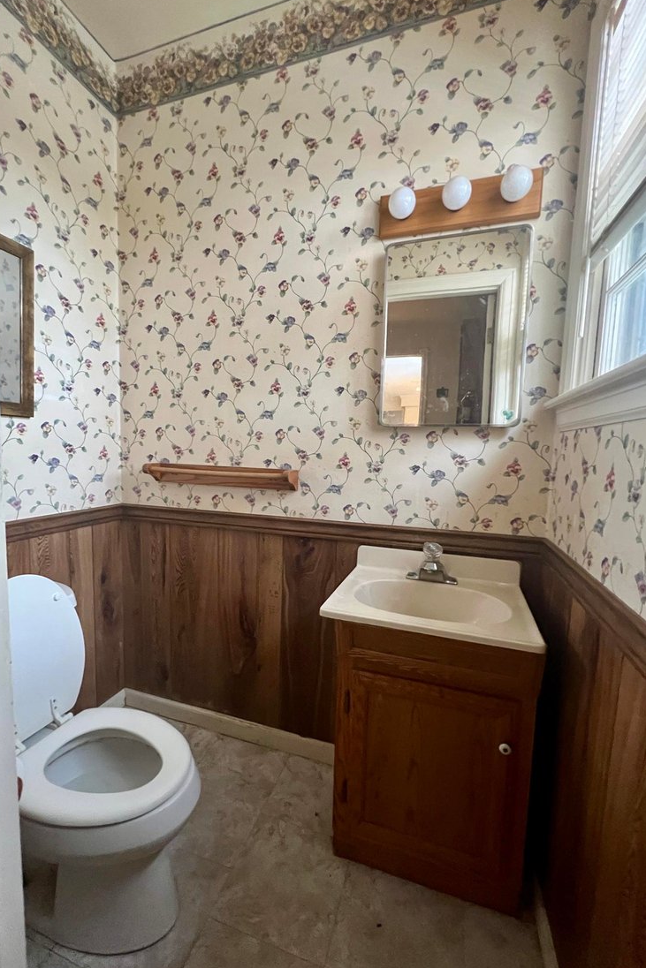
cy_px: 488
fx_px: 377
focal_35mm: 14
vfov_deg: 104.2
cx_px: 312
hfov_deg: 81.2
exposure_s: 1/60
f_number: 1.8
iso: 800
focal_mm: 1.57
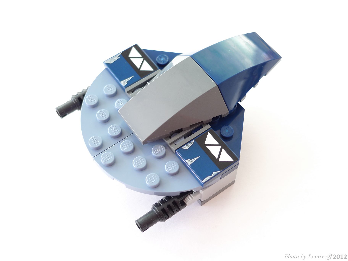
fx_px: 483
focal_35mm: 48
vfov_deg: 30.3
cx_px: 174
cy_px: 130
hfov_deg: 39.7
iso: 80
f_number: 2.6
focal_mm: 10.2
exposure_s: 1/13
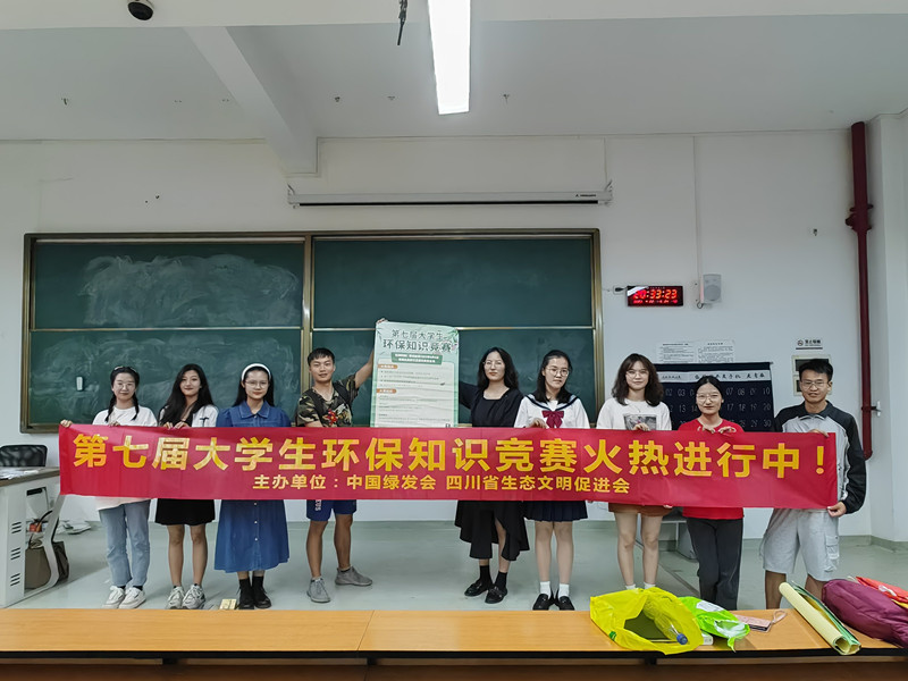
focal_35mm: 22
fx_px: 577
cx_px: 454
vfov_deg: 61.1
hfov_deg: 76.4
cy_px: 340
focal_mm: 1.82
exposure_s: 1/25
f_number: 2
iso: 1322
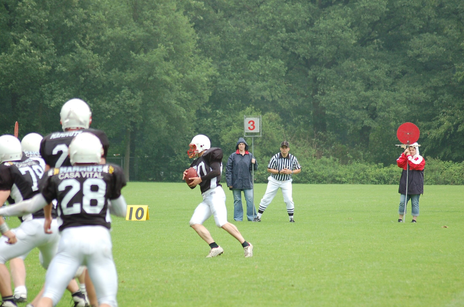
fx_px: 2605
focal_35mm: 202
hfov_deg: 10.2
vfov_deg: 6.8
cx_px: 232
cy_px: 154
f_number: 4.5
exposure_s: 1/800
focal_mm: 135
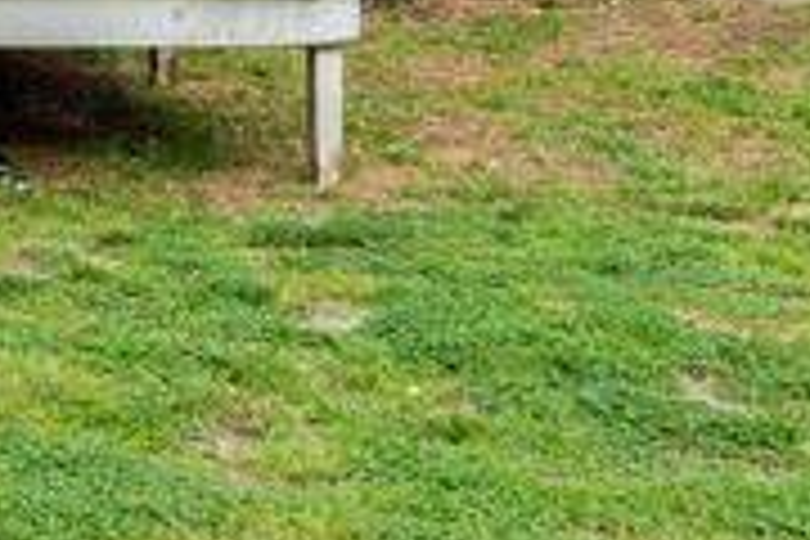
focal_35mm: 91
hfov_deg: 18.3
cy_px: -425
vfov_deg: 13.5
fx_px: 2047
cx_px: -590
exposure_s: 1/60
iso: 100
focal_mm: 16
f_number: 8
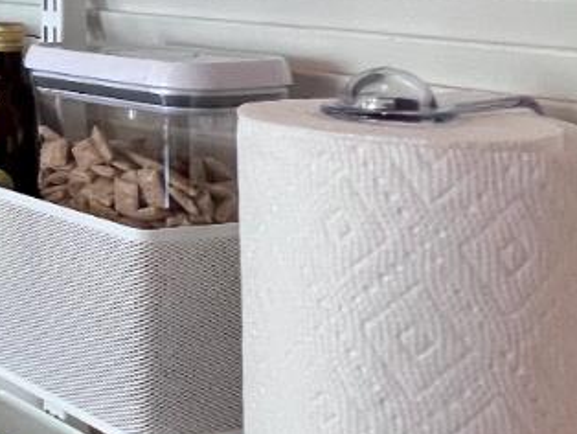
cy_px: -9
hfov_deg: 19.9
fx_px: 1034
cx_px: -527
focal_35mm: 62
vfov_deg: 22.7
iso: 250
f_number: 1.8
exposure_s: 1/60
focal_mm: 1.57
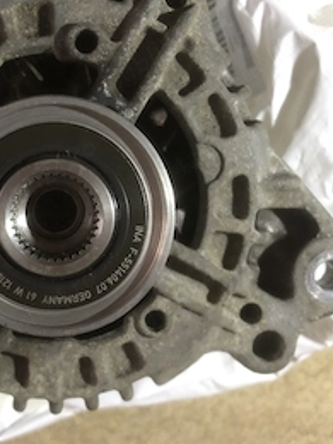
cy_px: 210
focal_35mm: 43
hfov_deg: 33.2
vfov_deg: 43.8
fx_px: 552
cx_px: 101
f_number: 1.8
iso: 64
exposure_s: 1/16
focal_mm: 3.99
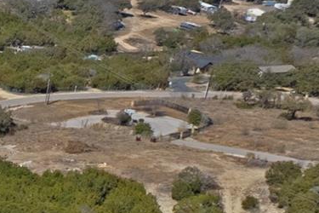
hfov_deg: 12.5
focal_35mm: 120
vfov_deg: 11.2
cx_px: -494
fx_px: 1063
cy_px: 272
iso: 140
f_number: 2.8
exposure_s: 1/5000
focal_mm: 8.38
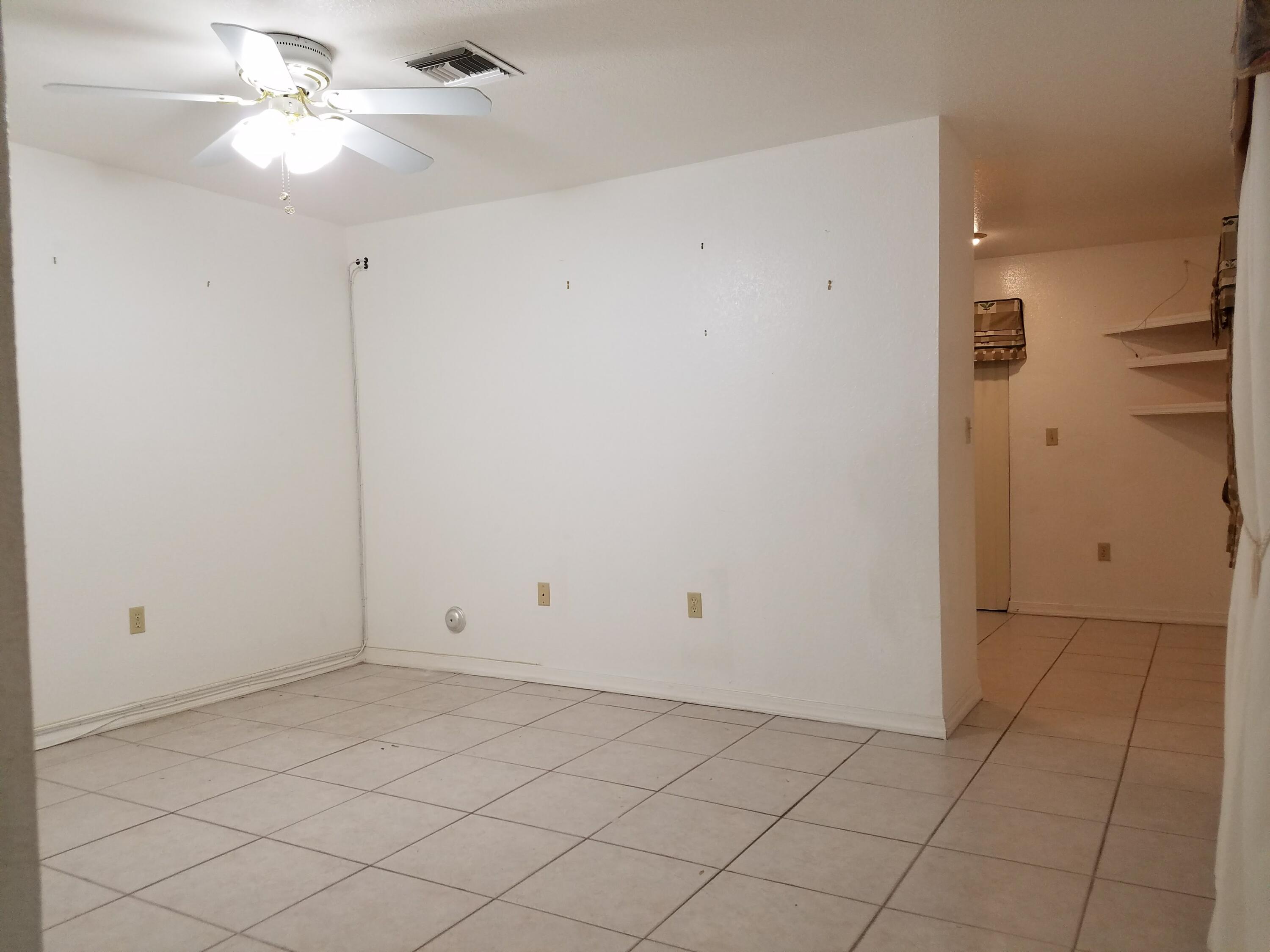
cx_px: 635
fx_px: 954
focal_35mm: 26
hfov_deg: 67.3
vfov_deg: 53.1
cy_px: 476
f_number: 1.7
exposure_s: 1/60
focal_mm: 4.2
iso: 100
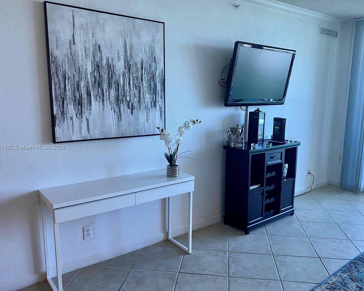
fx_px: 302
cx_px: 185
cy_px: 148
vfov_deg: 51.5
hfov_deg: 62.2
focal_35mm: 28
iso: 160
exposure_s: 1/60
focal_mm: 4.25
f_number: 1.8
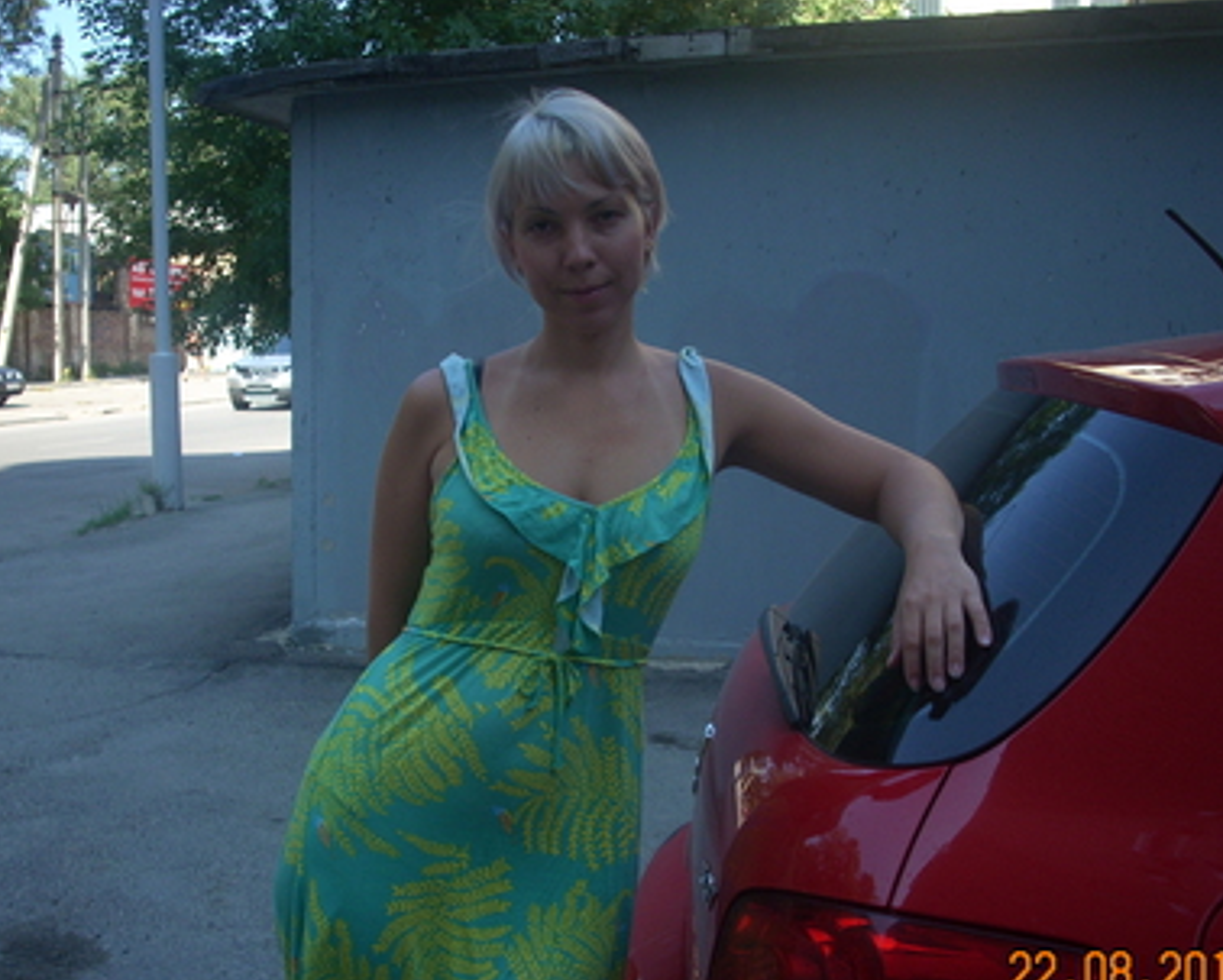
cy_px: 537
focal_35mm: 43
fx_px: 1558
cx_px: 592
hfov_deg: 42.9
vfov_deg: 34.9
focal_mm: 6.2
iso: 64
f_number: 2.8
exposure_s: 1/261
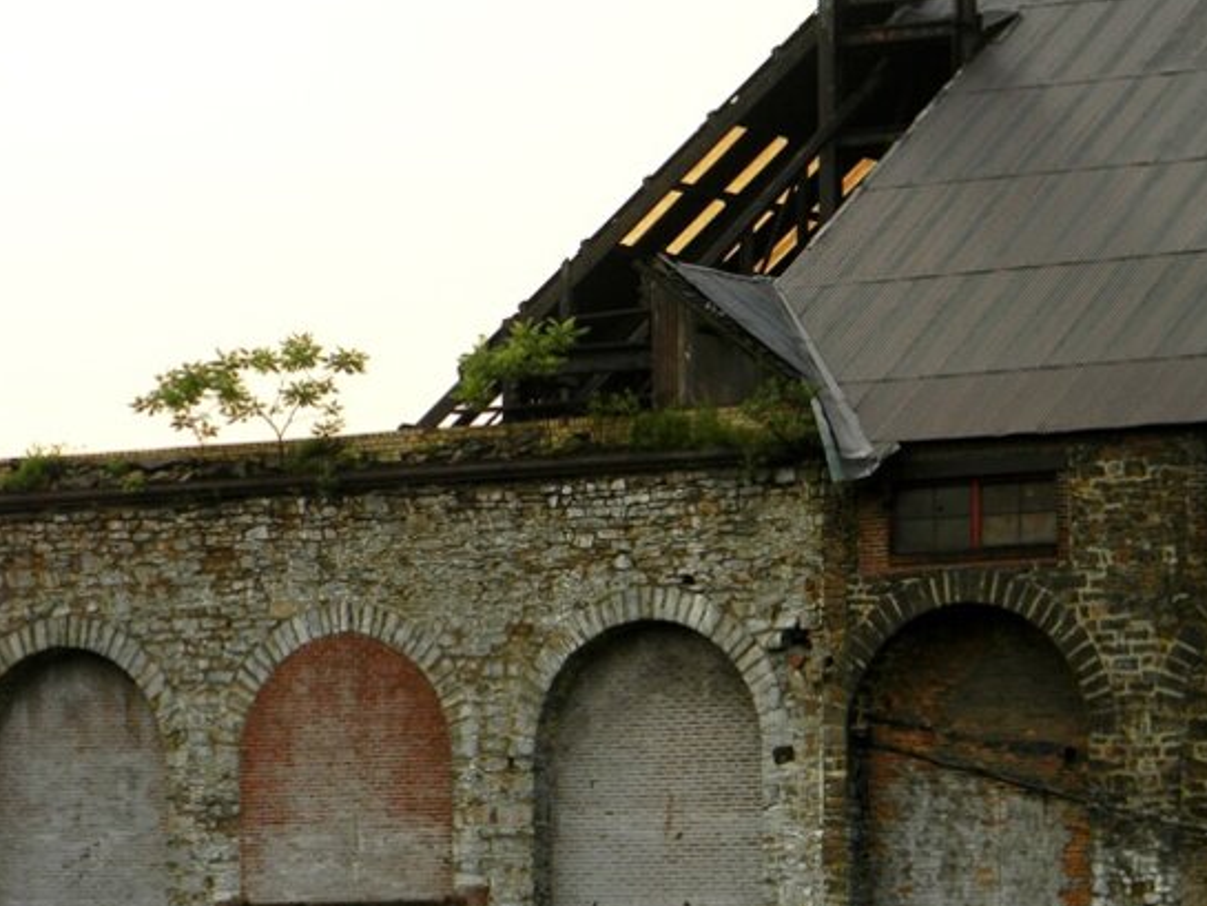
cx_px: 700
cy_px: 399
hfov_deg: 12.8
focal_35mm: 154
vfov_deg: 9.6
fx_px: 5371
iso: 80
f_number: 4.7
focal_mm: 19
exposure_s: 1/88.4
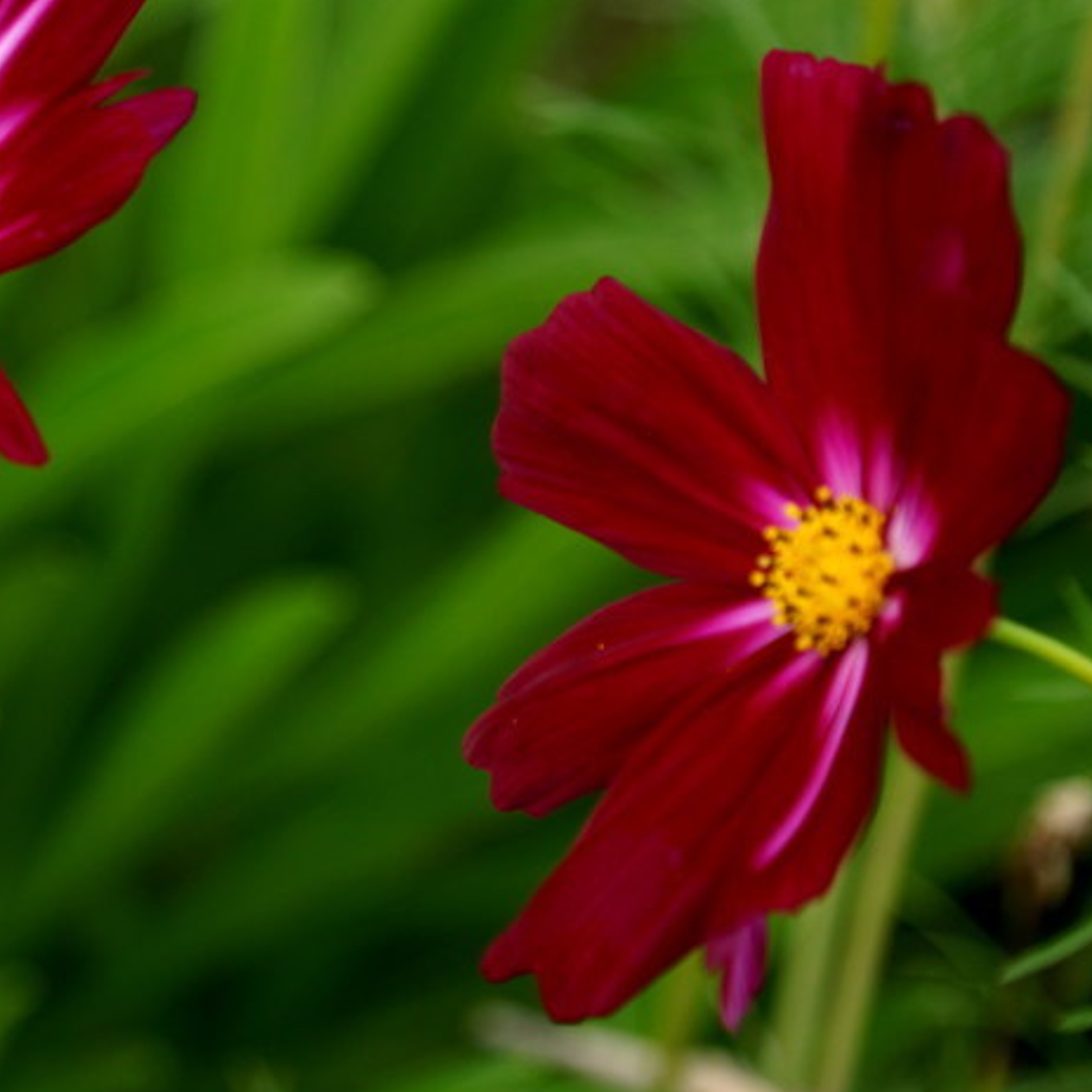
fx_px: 13741
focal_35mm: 385
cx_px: -28
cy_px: 374
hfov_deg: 4.5
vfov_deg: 4.6
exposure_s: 1/250
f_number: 6.3
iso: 200
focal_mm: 137
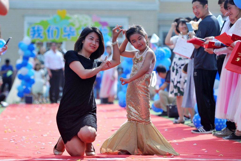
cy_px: 80
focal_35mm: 122
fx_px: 817
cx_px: 120
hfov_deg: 16.8
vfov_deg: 11.2
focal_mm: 122
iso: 200
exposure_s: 1/1600
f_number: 3.2
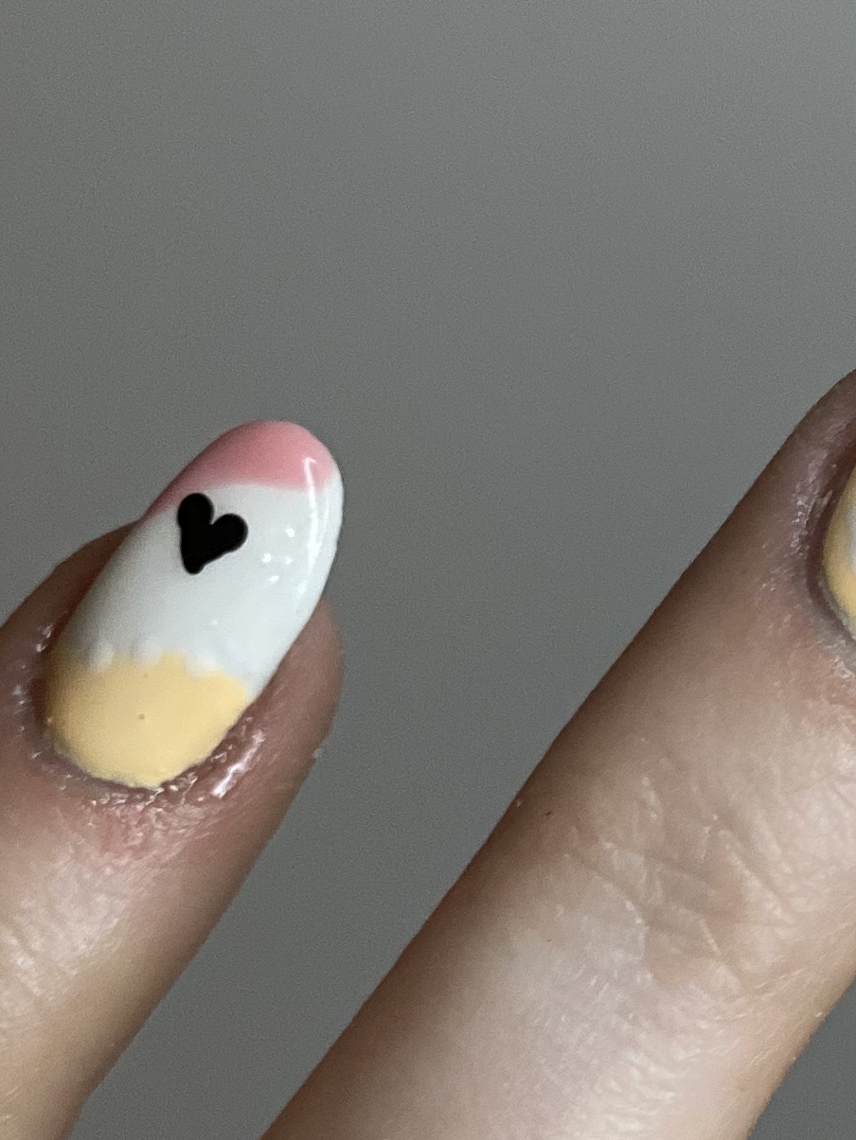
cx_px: 1104
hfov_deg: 8.4
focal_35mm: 174
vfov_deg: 11.3
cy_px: 891
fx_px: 5736
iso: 80
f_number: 2
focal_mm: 6
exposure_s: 1/100
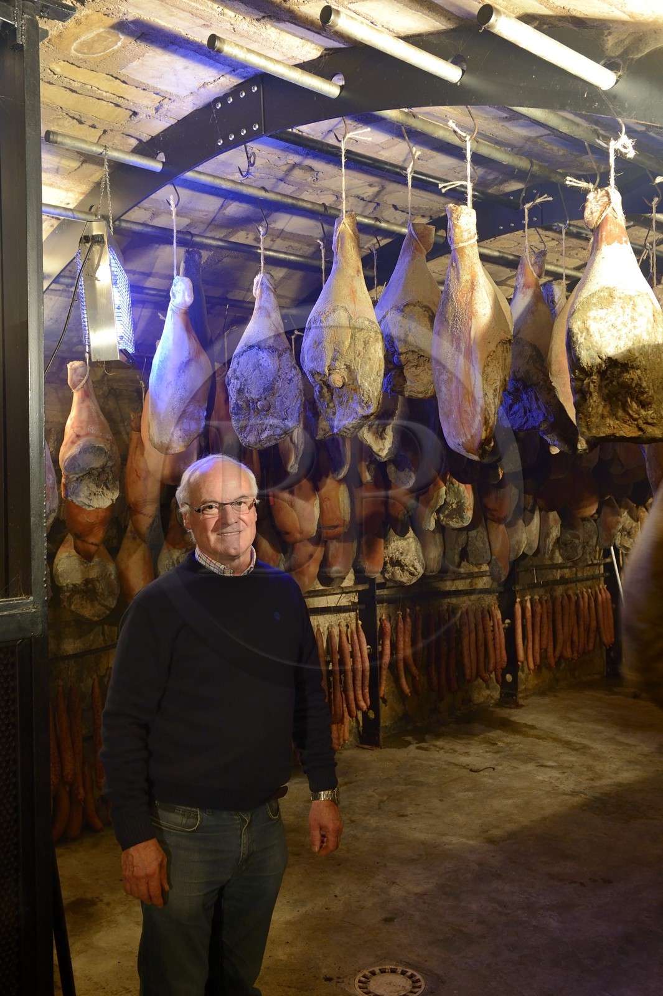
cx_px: 332
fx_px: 968
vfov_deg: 54.5
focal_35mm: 35
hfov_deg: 37.8
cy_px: 498
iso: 1600
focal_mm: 35
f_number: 8
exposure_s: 1/5
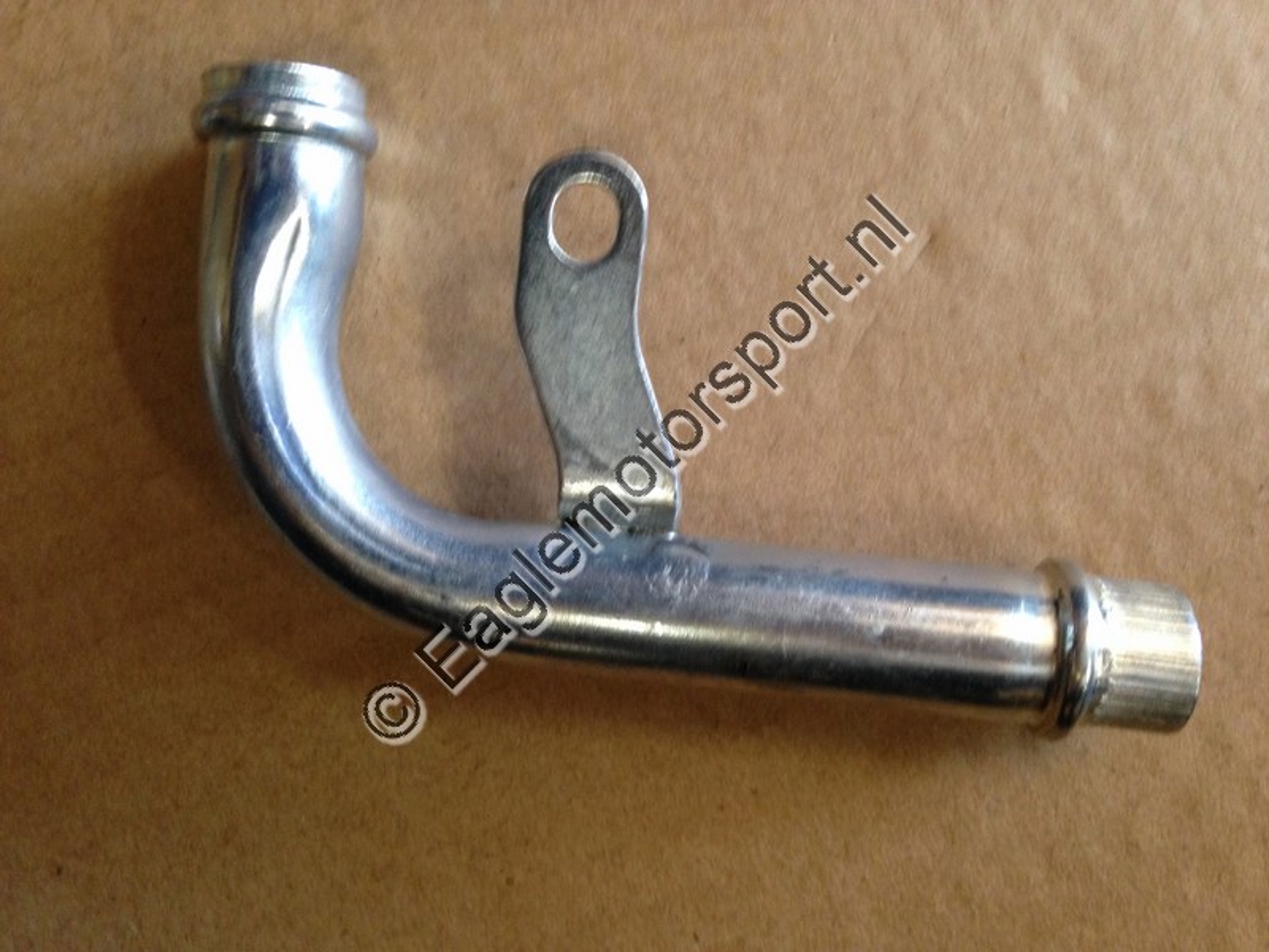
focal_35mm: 33
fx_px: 1210
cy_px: 476
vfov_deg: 42.9
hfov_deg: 55.4
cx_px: 634
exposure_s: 1/20
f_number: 2.4
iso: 250
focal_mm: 4.12
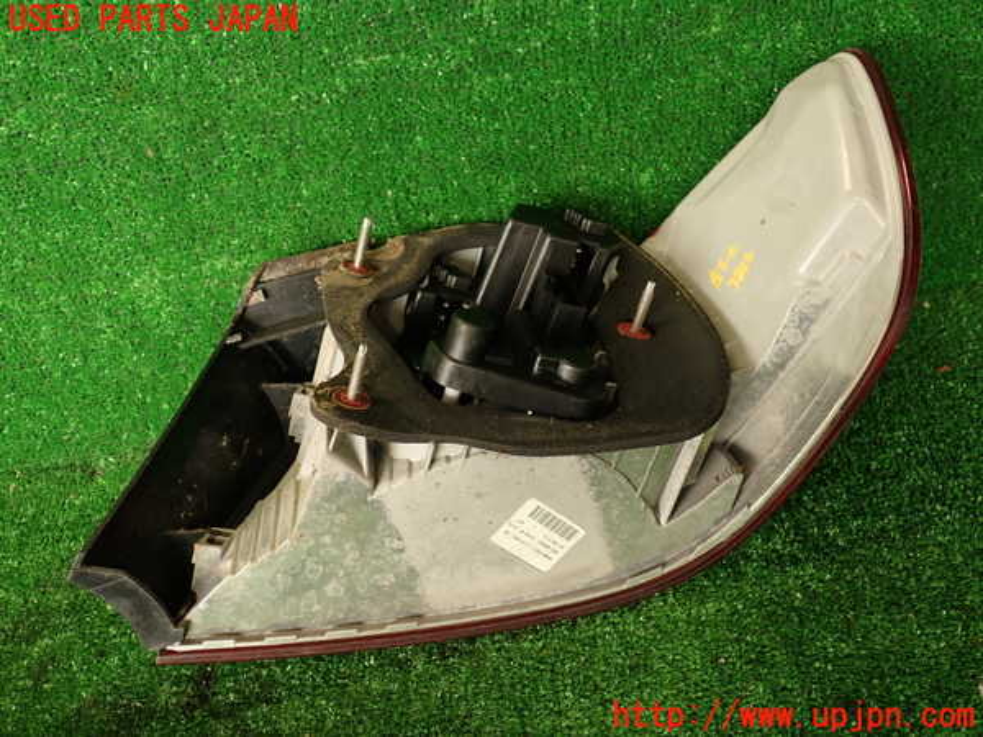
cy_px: 368
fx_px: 909
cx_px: 492
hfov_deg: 56.8
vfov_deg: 44.2
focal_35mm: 32
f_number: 2.4
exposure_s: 1/60
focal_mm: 5.79
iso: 160
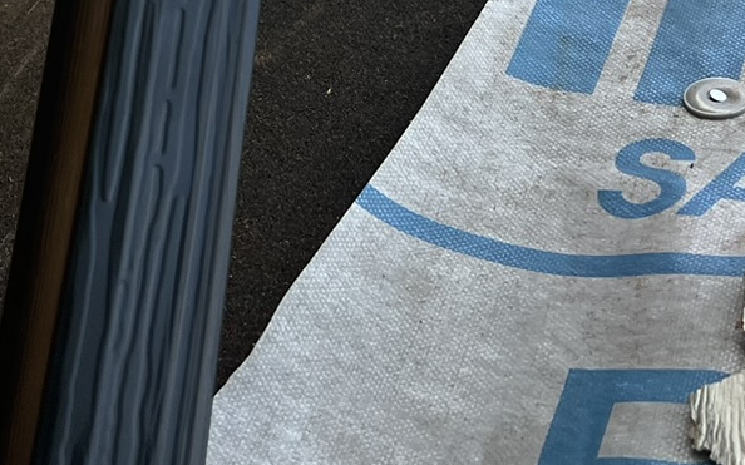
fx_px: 1928
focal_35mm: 95
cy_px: -379
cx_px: 21
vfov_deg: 12.5
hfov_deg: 21.2
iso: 50
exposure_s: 1/419
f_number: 1.5
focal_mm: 5.7
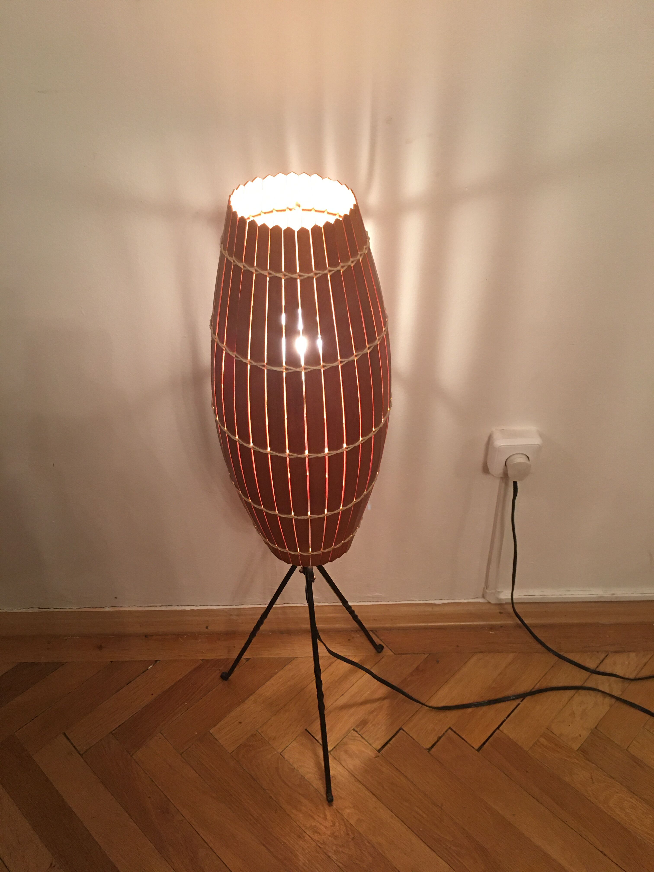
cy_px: 436
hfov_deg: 48.2
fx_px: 731
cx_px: 327
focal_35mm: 29
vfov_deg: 61.7
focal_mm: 4.15
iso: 100
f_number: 2.2
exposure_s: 1/17
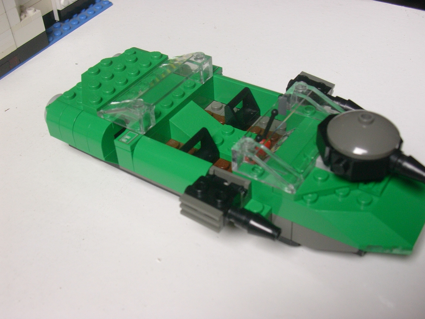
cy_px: 160
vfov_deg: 32.2
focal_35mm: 45
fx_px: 552
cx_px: 212
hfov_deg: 42.1
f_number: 2.9
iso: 70
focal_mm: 6.7
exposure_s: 1/90.5
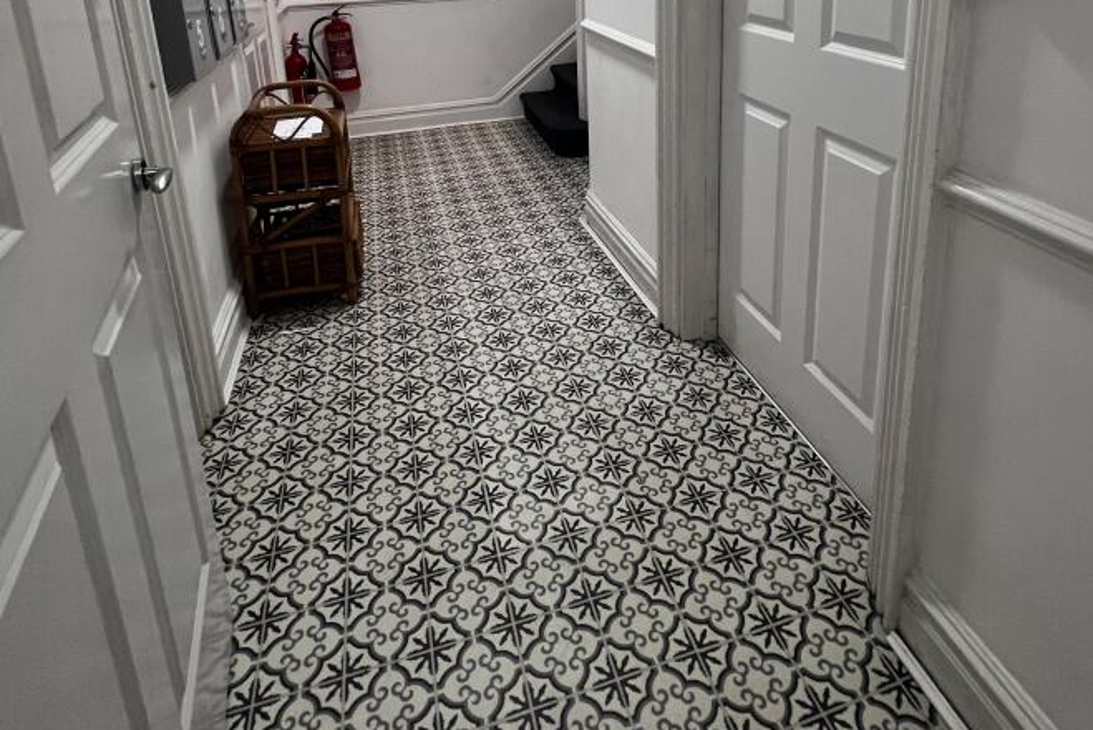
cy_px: 96
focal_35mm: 21
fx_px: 638
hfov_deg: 81.1
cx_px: 571
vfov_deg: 53.4
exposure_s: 1/50
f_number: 1.8
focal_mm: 1.57
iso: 200
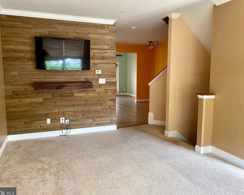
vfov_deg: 51.5
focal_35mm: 28
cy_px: 97
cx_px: 118
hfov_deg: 62.2
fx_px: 202
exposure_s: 1/60
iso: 250
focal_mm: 4.25
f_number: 1.8
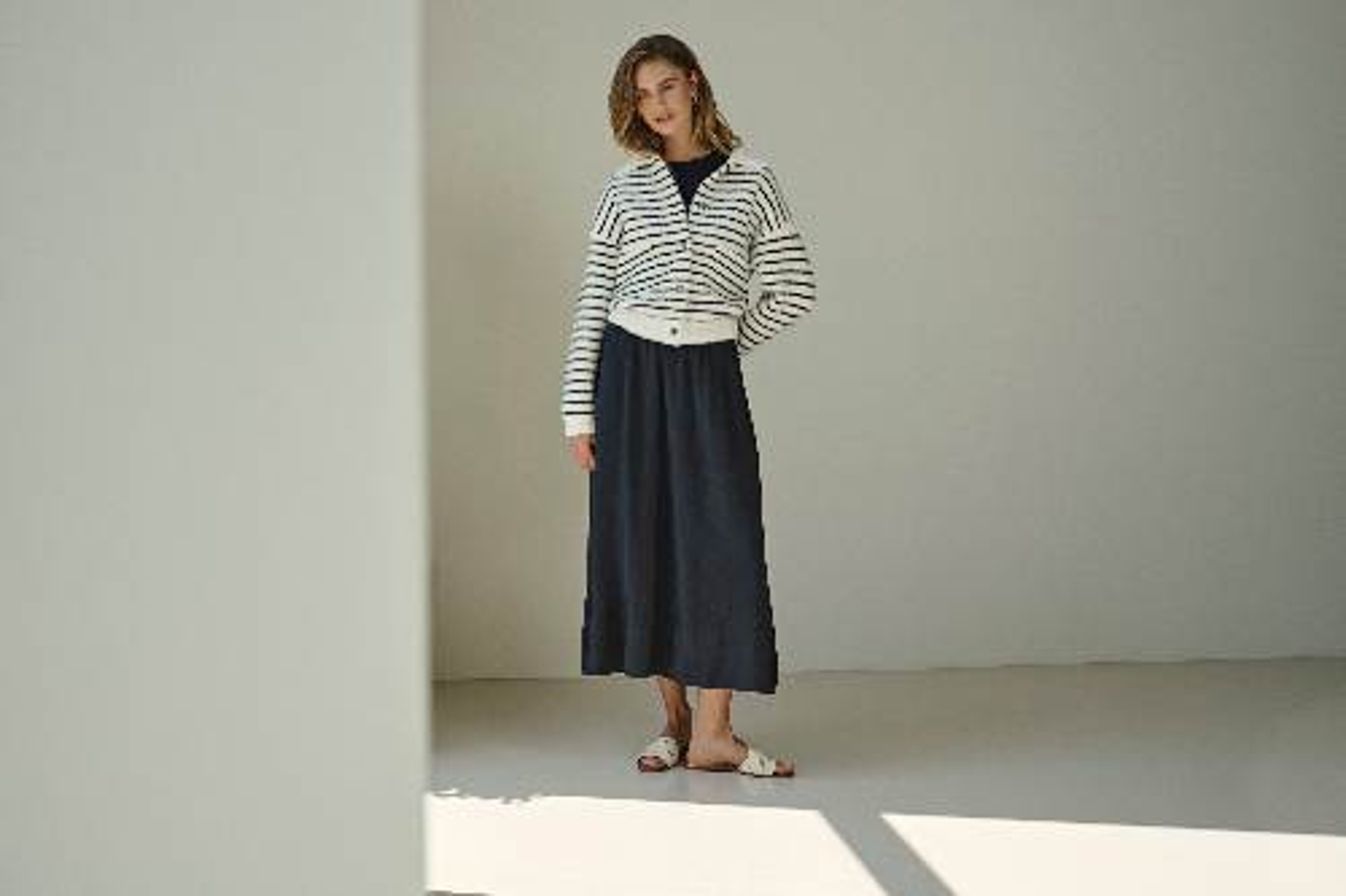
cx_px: 673
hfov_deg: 41.9
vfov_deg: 28.6
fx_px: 1757
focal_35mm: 47
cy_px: 448
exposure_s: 1/200
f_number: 5.6
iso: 125
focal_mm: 47
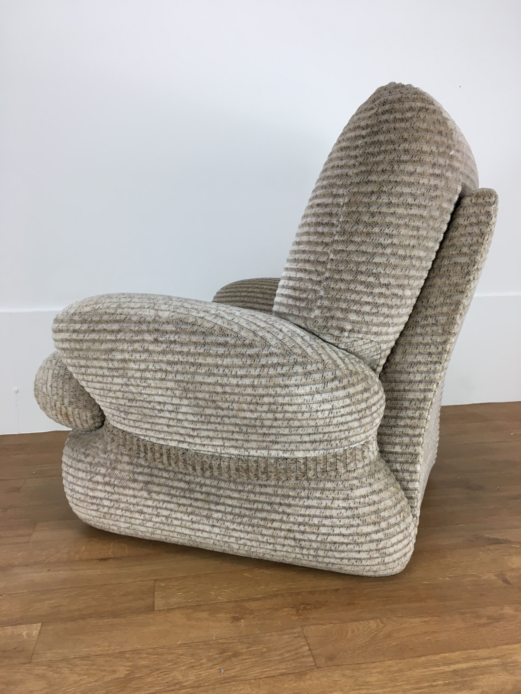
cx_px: 260
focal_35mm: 29
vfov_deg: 61.7
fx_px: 582
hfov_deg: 48.2
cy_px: 347
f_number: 2.2
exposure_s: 1/33
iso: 32
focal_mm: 4.15
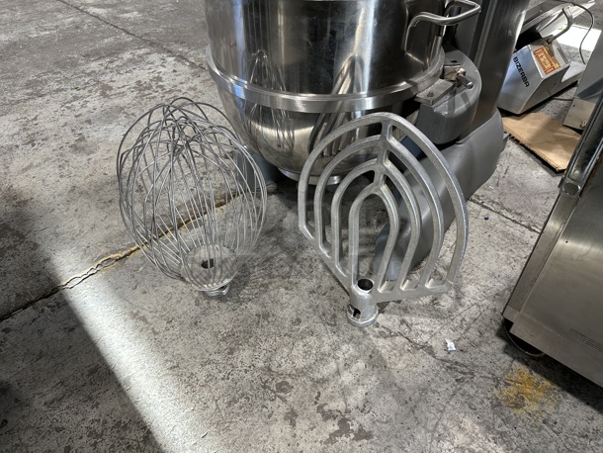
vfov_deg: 56.8
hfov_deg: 71.6
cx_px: 302
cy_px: 226
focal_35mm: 24
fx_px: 418
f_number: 1.78
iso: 125
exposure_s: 1/60
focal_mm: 6.86
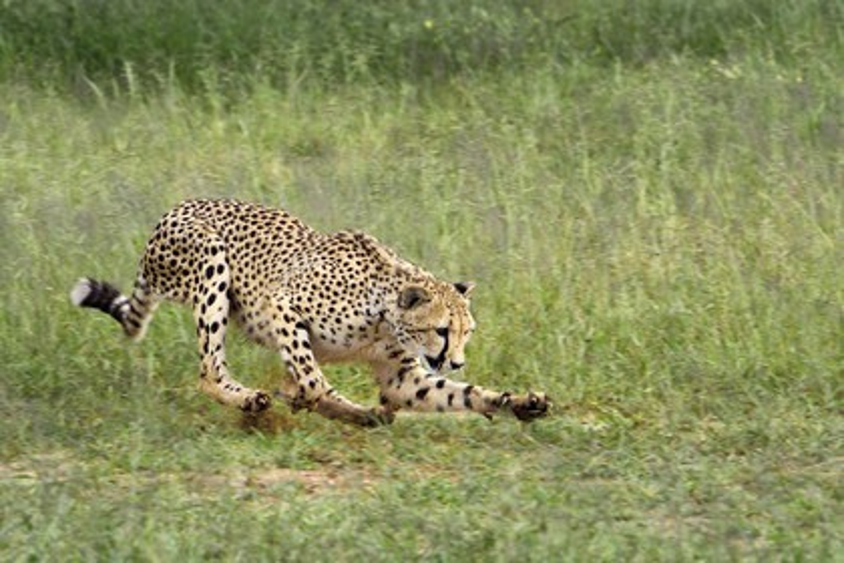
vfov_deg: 6.9
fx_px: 4689
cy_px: 282
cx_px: 422
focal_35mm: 200
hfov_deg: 10.3
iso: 400
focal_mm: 200
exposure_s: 1/500
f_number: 8
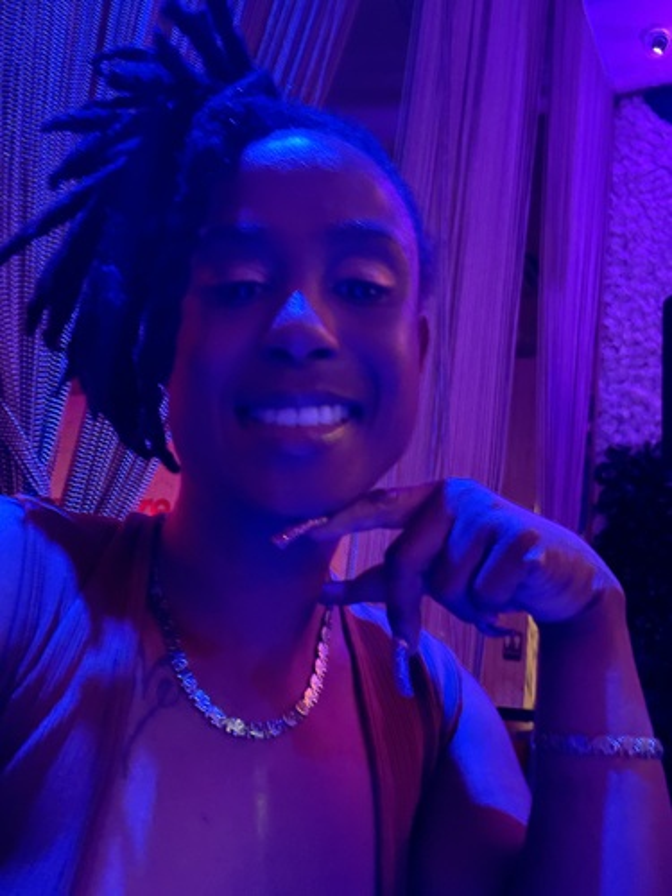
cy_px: 448
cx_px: 336
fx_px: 777
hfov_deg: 46.8
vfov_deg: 60.0
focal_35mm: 30
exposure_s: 1/15
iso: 3200
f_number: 2.2
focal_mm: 2.71
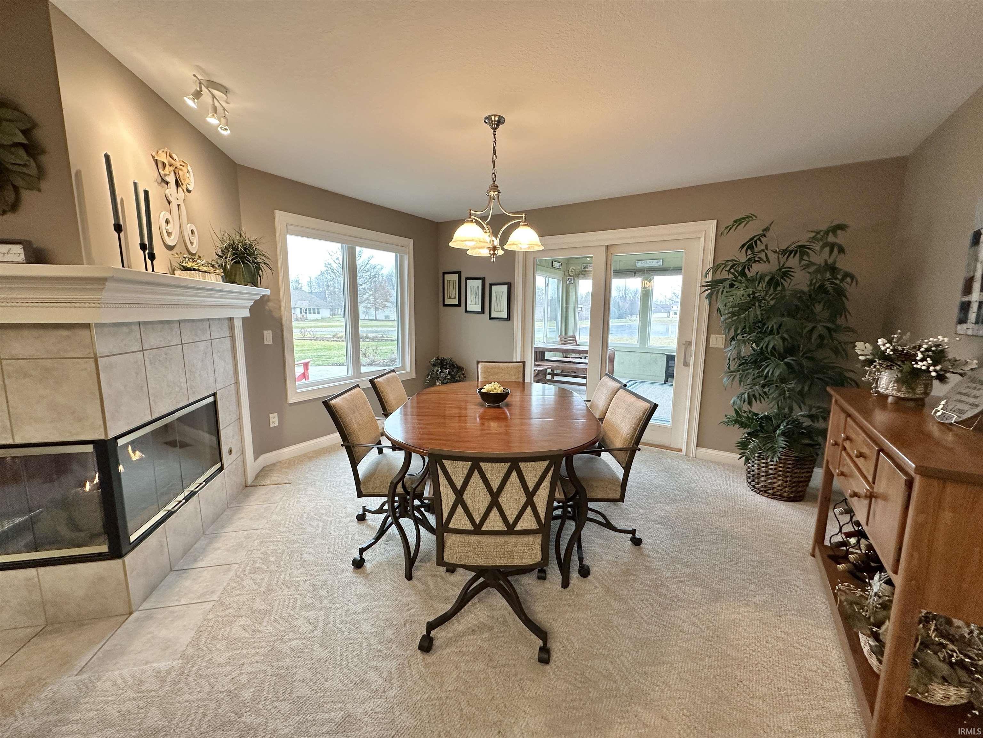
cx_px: 492
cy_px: 369
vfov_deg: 85.7
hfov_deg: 102.1
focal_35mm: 14
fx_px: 398
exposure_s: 1/120
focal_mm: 2.22
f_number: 2.2
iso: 200
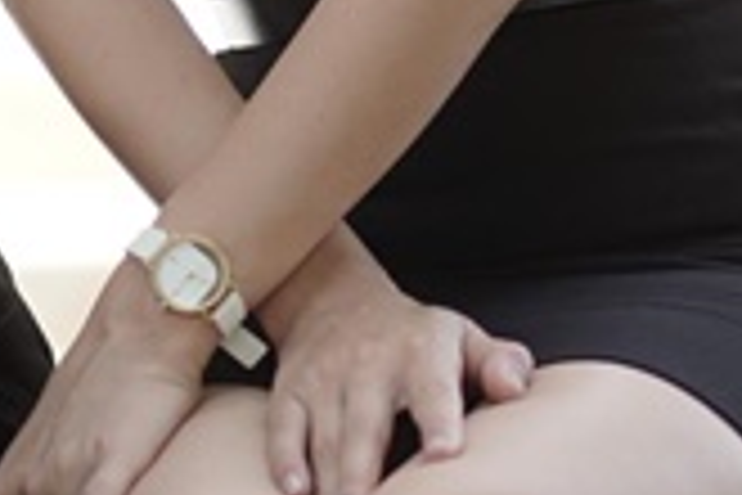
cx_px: -324
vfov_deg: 3.3
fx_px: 8512
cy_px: -650
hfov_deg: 5.0
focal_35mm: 413
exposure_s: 1/400
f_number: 1.8
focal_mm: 85
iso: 100
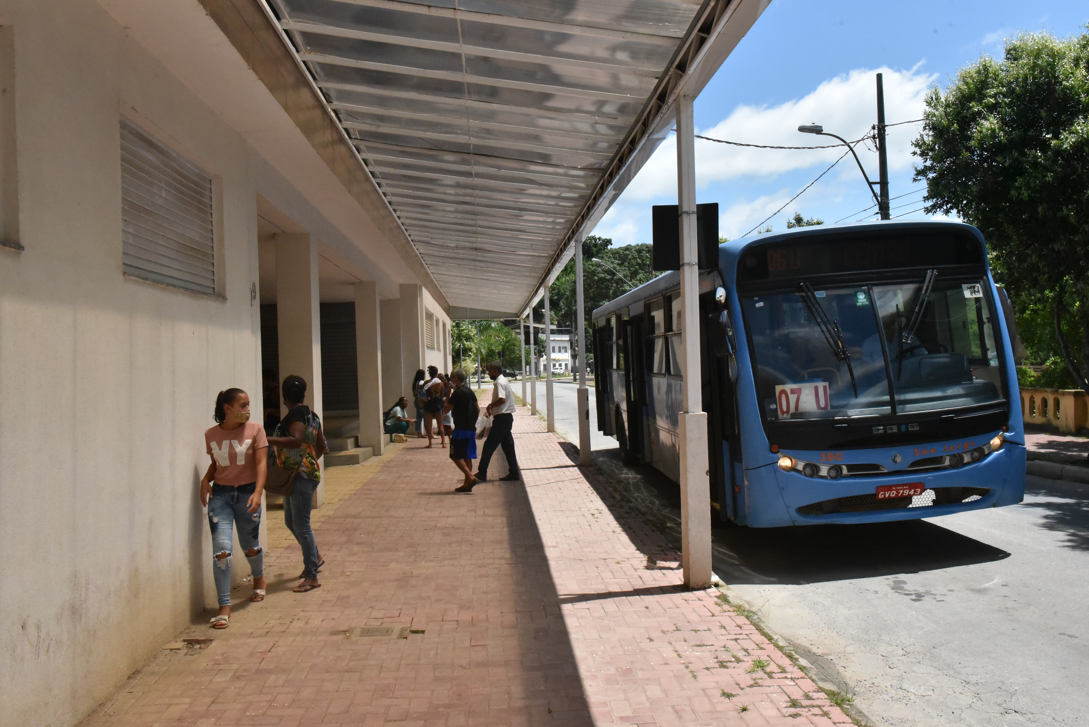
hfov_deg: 60.3
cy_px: 364
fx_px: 938
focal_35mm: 31
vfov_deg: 42.4
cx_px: 544
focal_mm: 31
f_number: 20
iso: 8000
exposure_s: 1/4000
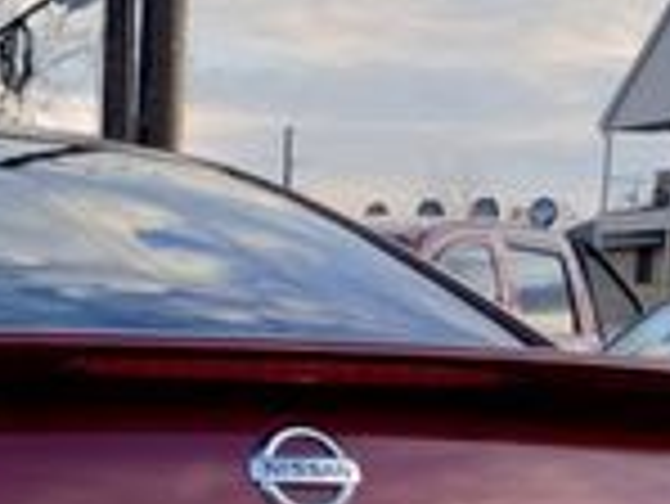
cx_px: -22
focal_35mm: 120
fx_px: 2324
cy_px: 828
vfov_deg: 11.7
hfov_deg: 16.0
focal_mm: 4.27
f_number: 1.8
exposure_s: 1/120
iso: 120
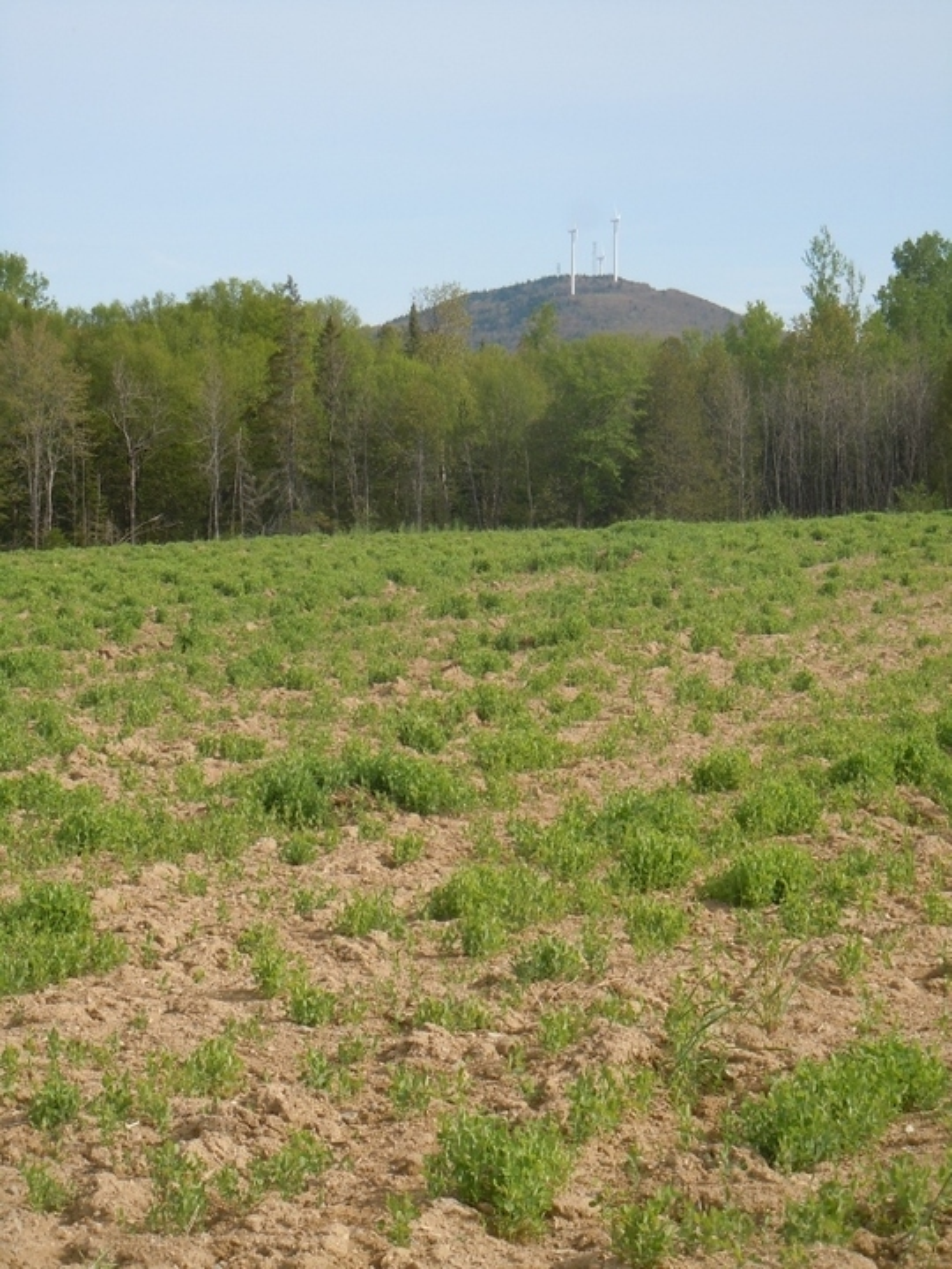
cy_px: 634
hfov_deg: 12.8
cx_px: 476
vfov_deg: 17.0
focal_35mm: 116
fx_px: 4254
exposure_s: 1/400
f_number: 4.6
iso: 100
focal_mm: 20.9
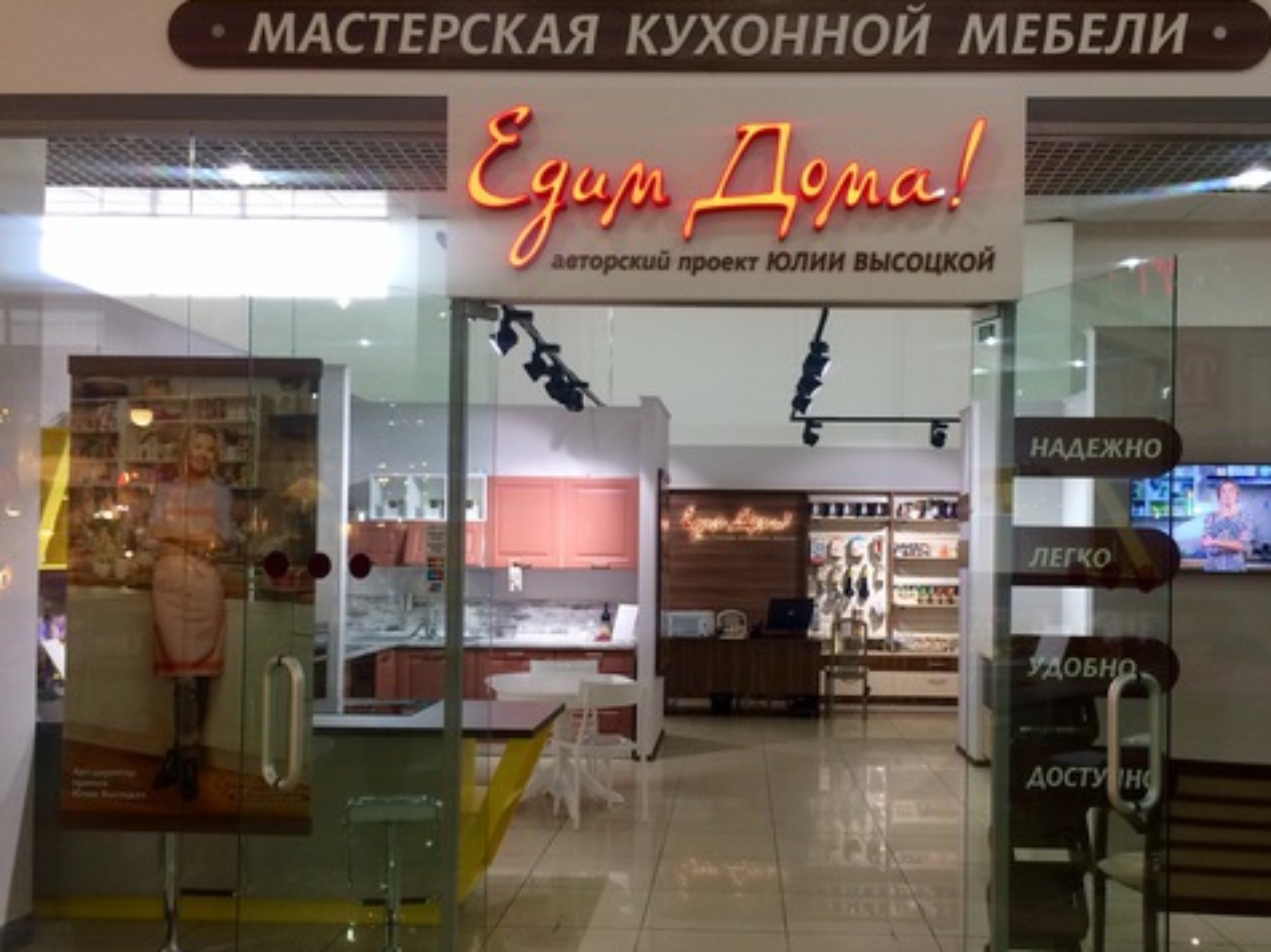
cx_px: 714
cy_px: 536
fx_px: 1211
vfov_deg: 42.8
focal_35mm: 33
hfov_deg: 55.2
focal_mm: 4.15
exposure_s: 1/33
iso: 50
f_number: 2.2
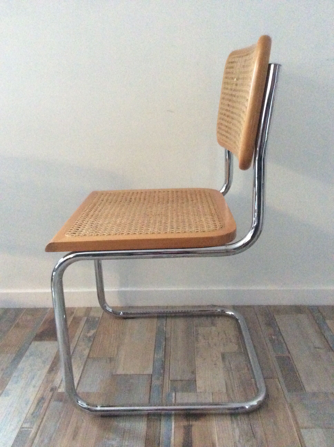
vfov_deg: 56.9
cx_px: 167
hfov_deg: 44.1
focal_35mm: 32
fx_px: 413
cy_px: 224
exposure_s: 1/17
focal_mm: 3.3
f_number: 2.4
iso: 640
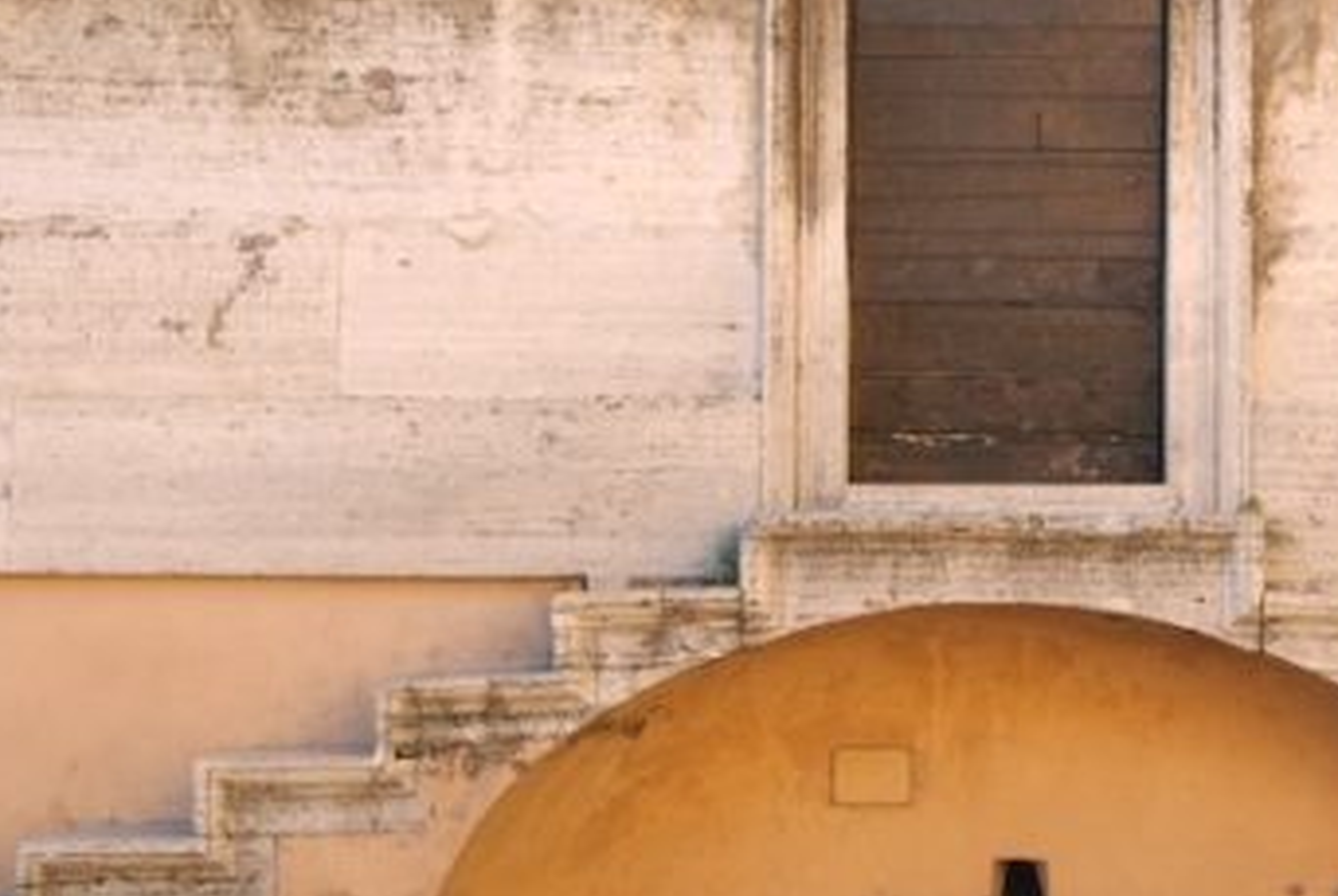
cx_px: 1005
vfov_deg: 13.7
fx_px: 3721
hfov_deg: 20.2
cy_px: 295
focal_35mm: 100
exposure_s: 1/60
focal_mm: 40
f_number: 16
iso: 1000
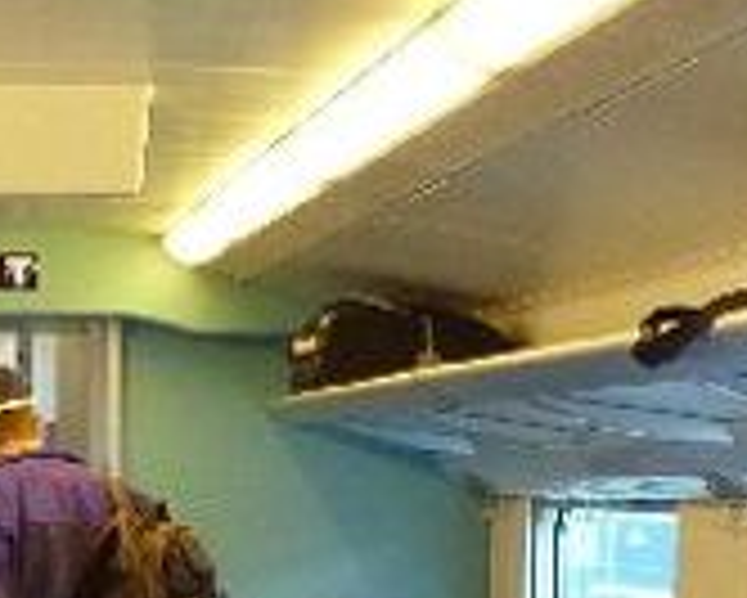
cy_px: 614
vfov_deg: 14.2
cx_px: -72
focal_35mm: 107
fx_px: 2367
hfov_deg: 17.3
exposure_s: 1/30
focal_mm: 4.9
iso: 250
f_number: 3.3
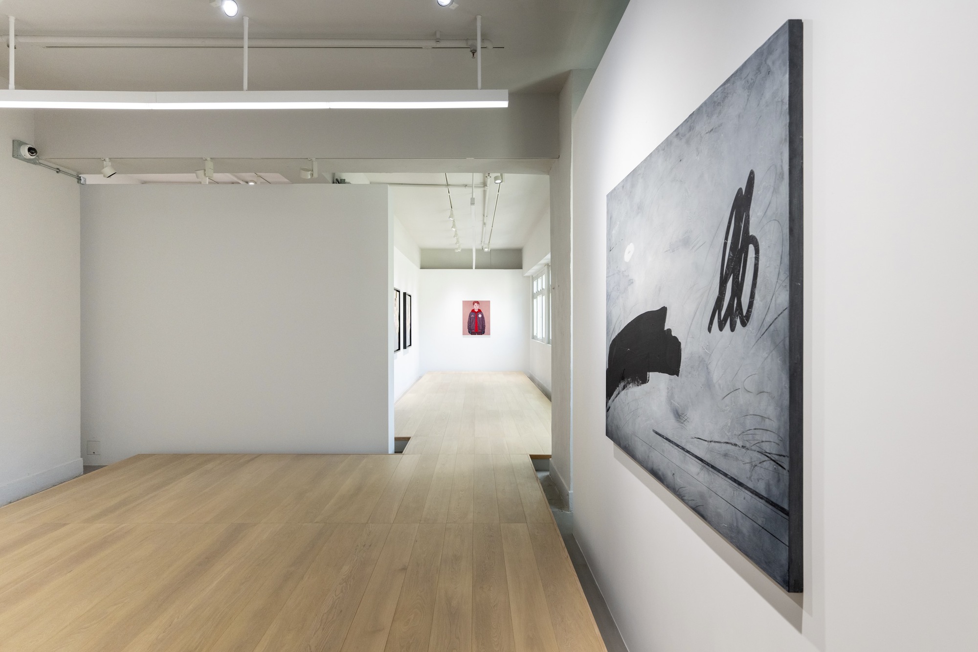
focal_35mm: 18
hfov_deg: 88.4
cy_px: 326
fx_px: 503
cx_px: 489
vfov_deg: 65.9
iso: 800
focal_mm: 18.5
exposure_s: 1/80
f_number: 5.6
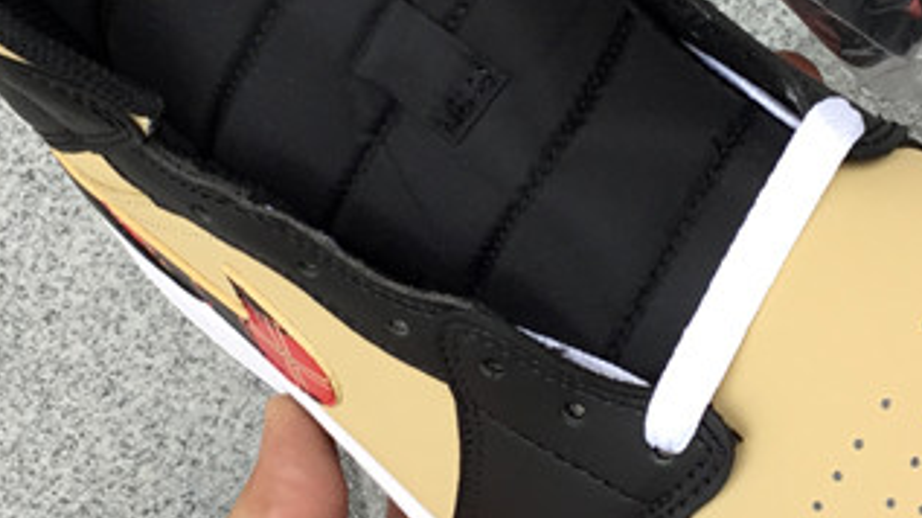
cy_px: 130
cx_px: 544
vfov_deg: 12.6
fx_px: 2346
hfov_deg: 22.2
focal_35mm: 96
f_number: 2.4
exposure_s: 1/100
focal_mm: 3.3
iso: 32
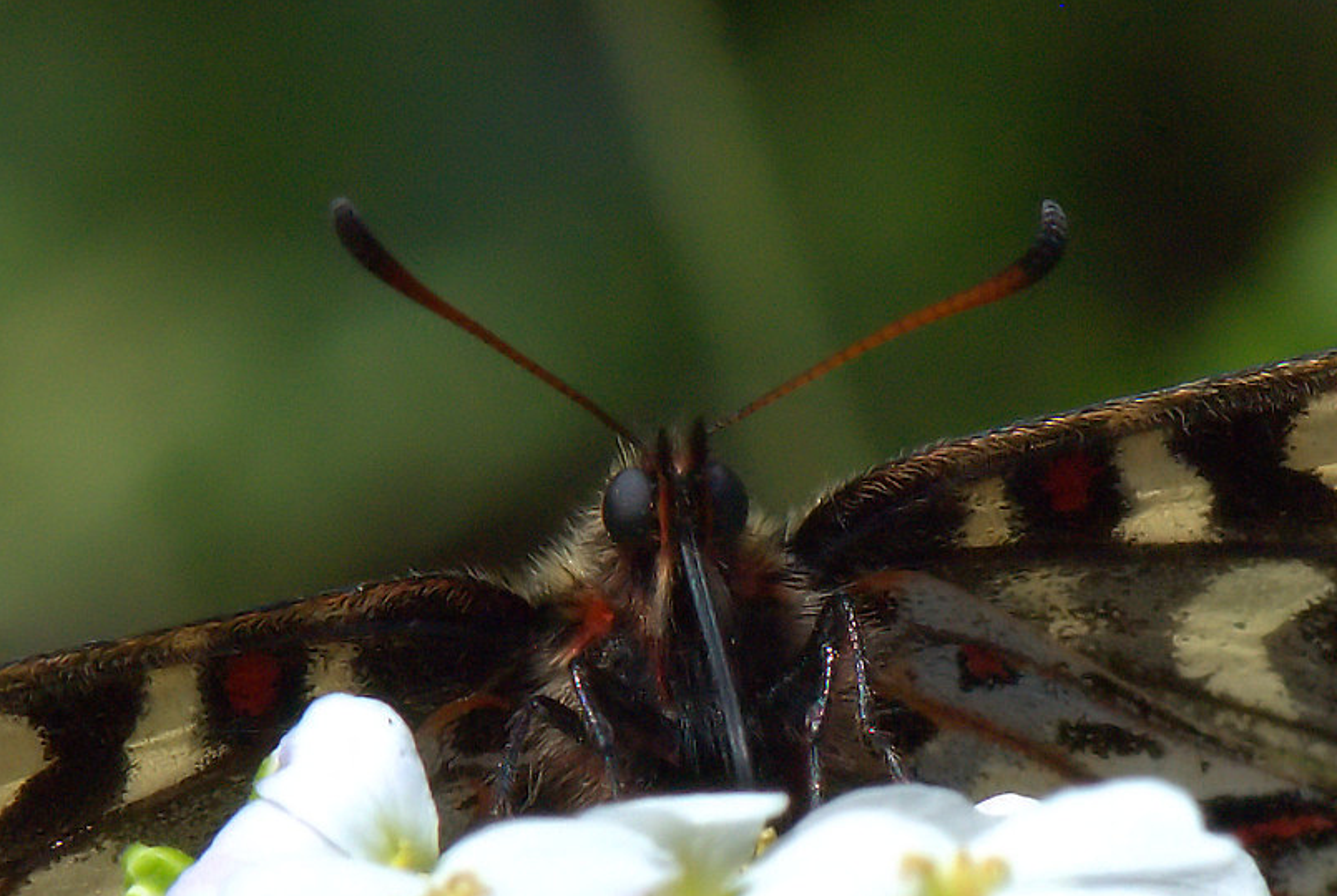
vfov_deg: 2.9
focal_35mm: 469
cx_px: 659
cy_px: 563
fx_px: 17468
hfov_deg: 4.4
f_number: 16
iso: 640
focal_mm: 105
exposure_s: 1/320
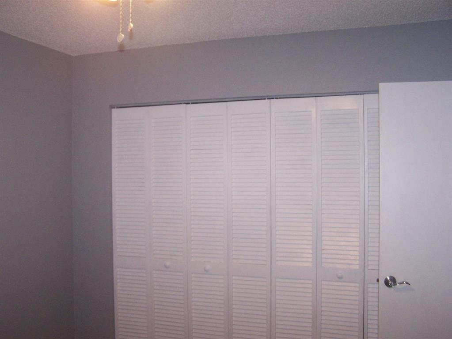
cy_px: 170
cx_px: 226
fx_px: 496
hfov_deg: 49.0
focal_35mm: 38
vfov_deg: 37.7
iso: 140
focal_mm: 6.3
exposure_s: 1/60
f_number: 2.8
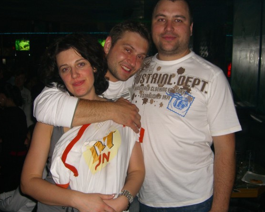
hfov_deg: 45.8
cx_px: 139
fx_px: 314
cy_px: 107
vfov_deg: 37.3
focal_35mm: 40
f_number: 2.8
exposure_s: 1/60
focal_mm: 7.9
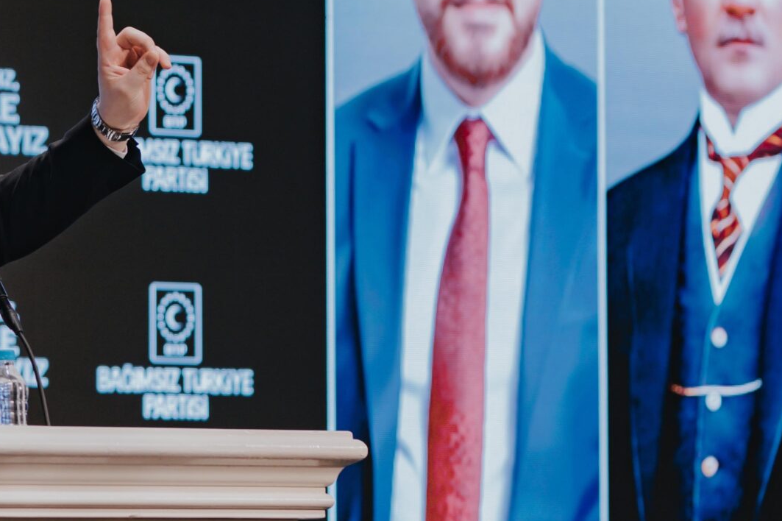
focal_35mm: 306
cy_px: 205
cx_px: -45
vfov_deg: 4.5
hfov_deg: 6.7
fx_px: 6645
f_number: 2.5
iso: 200
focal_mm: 85
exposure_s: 1/100
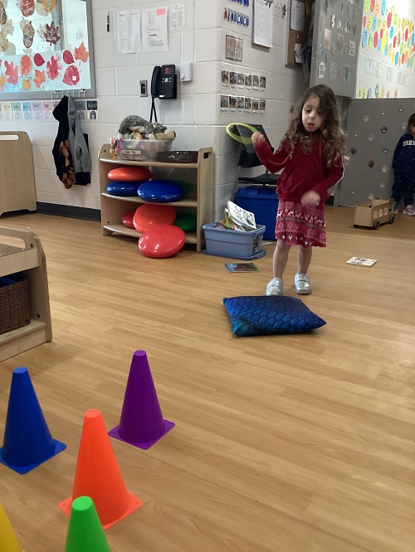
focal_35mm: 31
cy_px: 276
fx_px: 495
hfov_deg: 45.5
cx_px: 208
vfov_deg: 58.3
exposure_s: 1/40
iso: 250
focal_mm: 3.3
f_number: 2.4
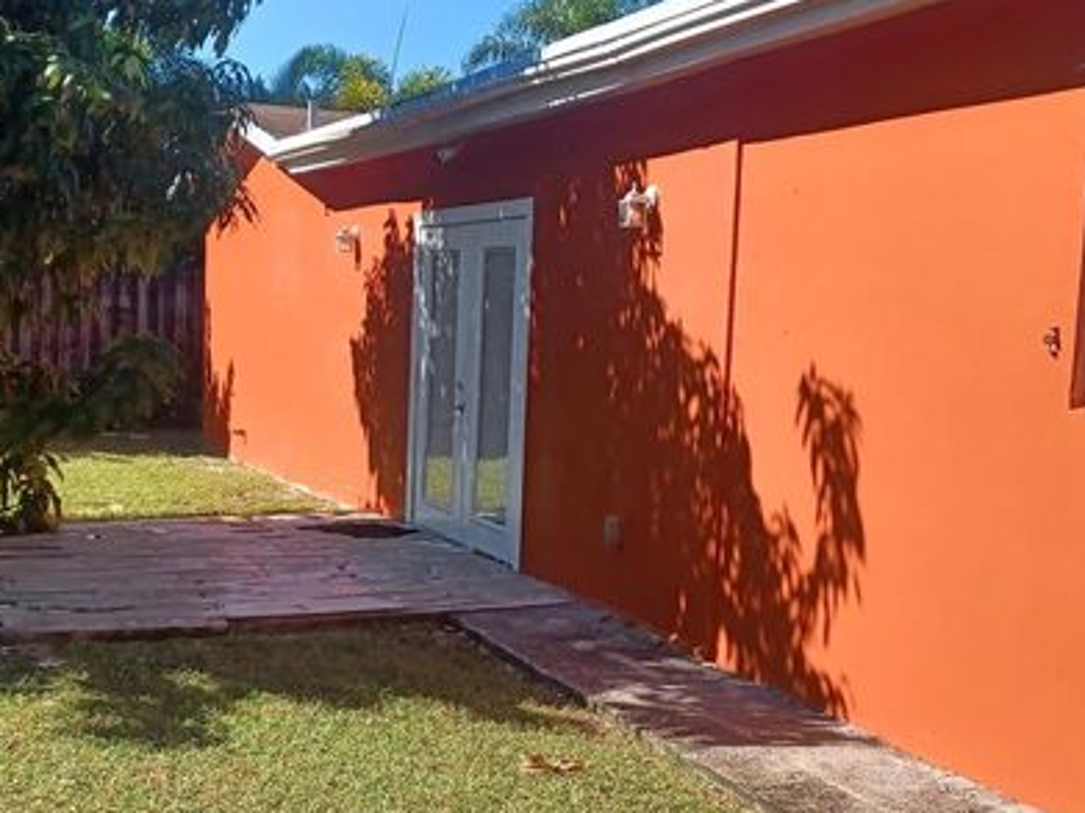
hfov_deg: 48.8
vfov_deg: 37.6
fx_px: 1191
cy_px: 481
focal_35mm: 38
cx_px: 450
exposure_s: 1/333
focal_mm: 4.6
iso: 32
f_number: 1.8
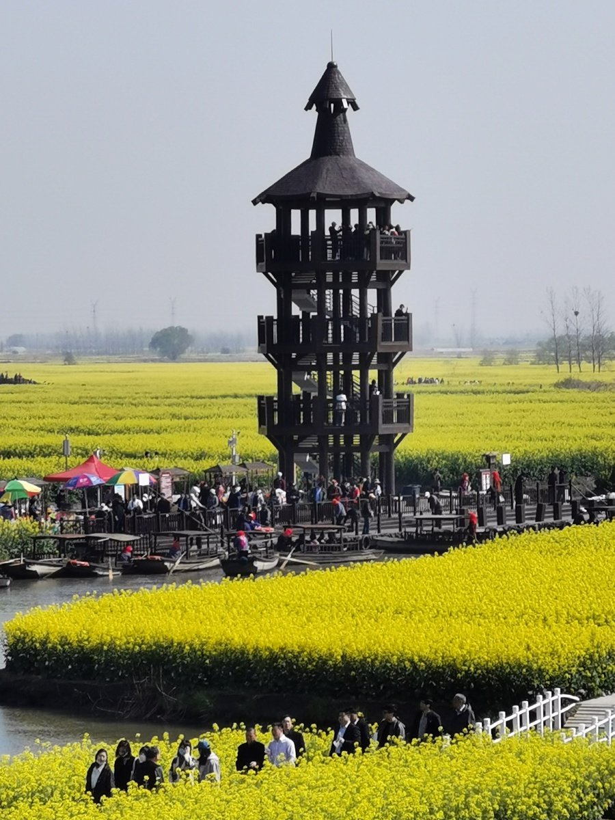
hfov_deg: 8.2
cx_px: 308
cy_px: 410
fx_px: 4288
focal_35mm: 181
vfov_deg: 10.9
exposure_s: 1/1408
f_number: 2.4
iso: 50
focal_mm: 7.48
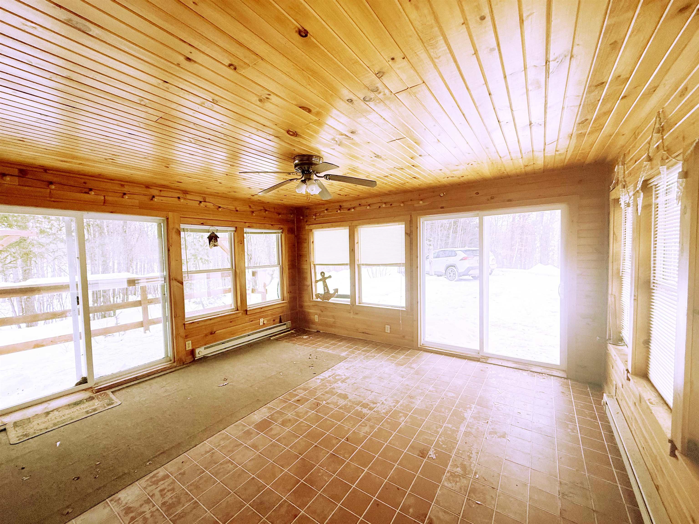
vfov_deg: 85.7
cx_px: 350
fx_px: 283
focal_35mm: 14
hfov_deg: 102.1
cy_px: 262
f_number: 2.2
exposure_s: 1/99
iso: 200
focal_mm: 2.22
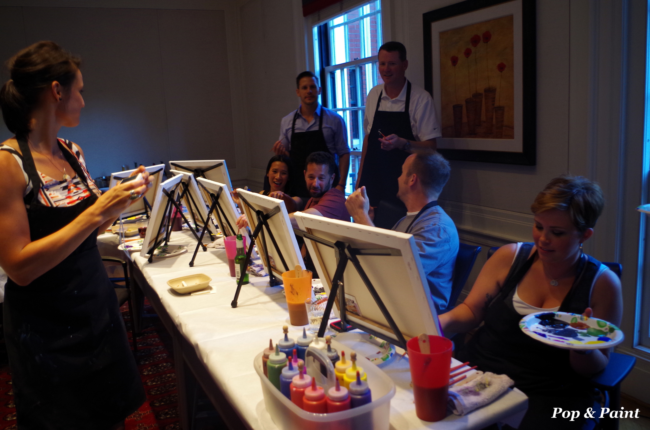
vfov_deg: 43.4
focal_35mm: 30
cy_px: 215
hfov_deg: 62.0
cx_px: 325
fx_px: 541
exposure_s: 1/50
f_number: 4
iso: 800
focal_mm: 20
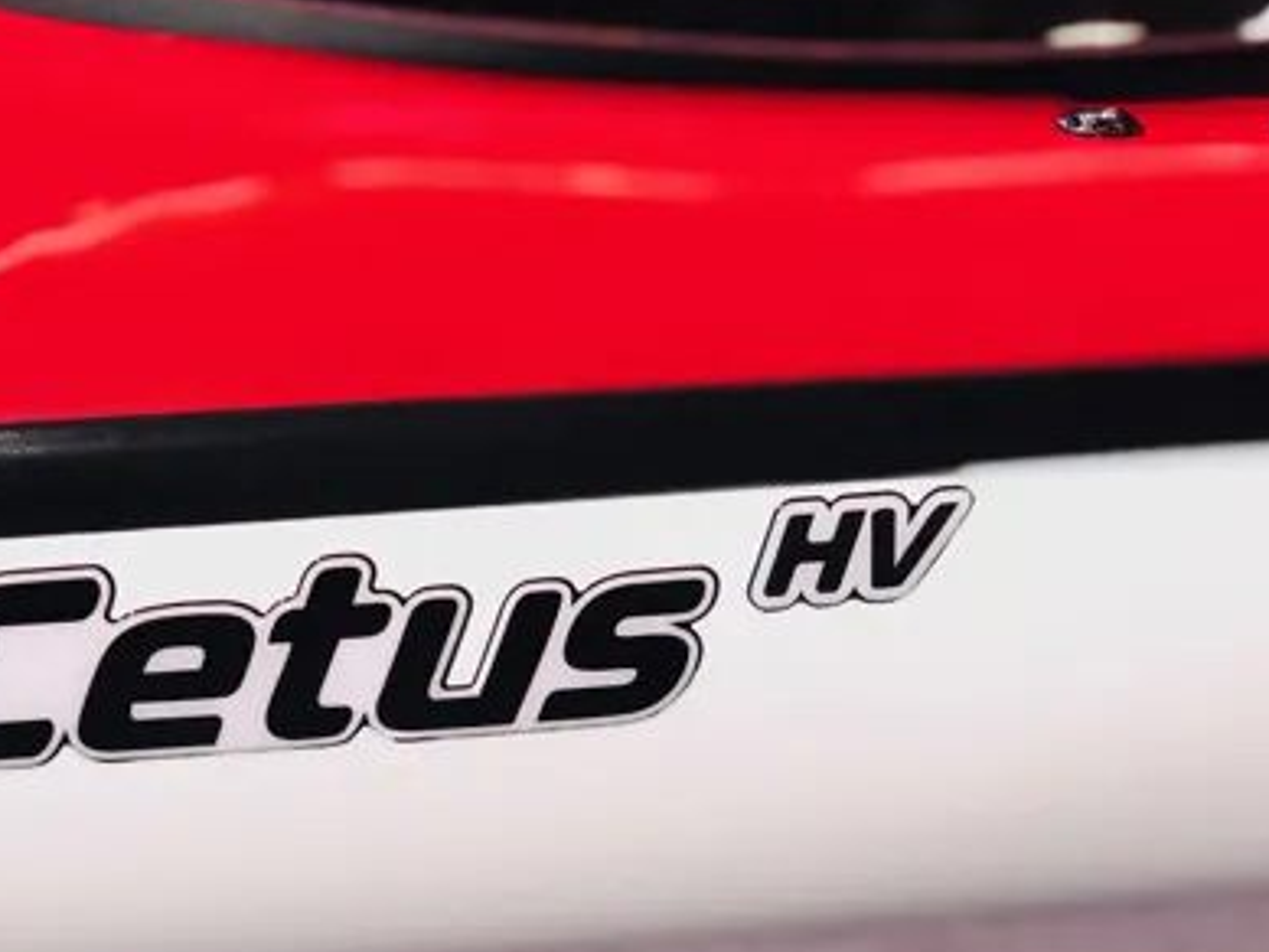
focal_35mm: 107
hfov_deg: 18.2
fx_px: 3924
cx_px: 294
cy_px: 571
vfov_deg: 13.8
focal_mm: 6
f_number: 2.4
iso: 50
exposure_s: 1/33
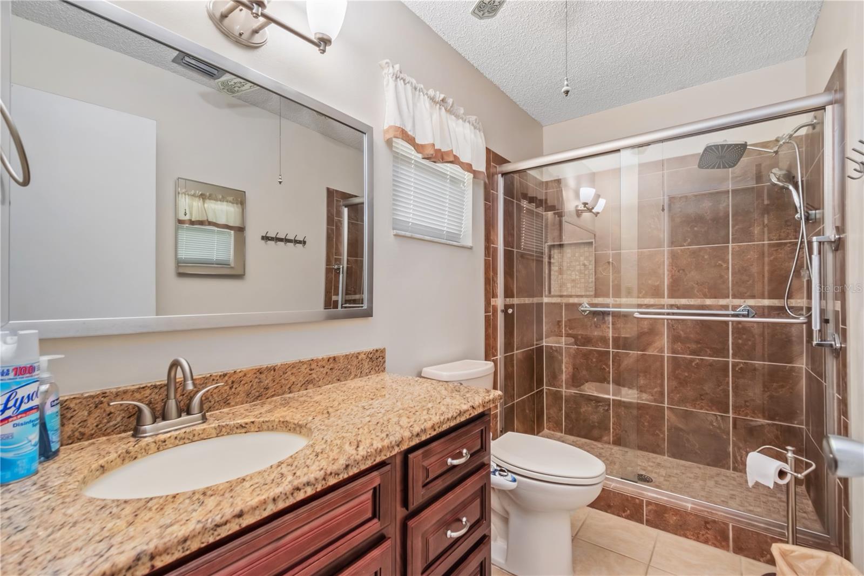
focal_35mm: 15
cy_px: 288
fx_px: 360
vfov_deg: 77.3
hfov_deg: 100.4
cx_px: 432
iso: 250
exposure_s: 1/1.67
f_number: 9
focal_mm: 10
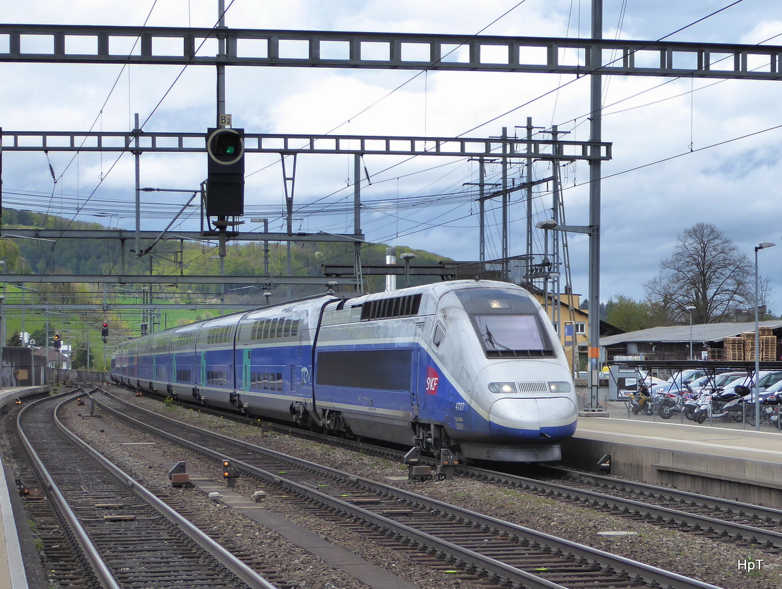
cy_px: 294
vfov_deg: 21.4
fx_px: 1561
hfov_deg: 28.1
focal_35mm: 69
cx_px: 391
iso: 125
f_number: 4.4
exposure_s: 1/320
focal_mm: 11.7
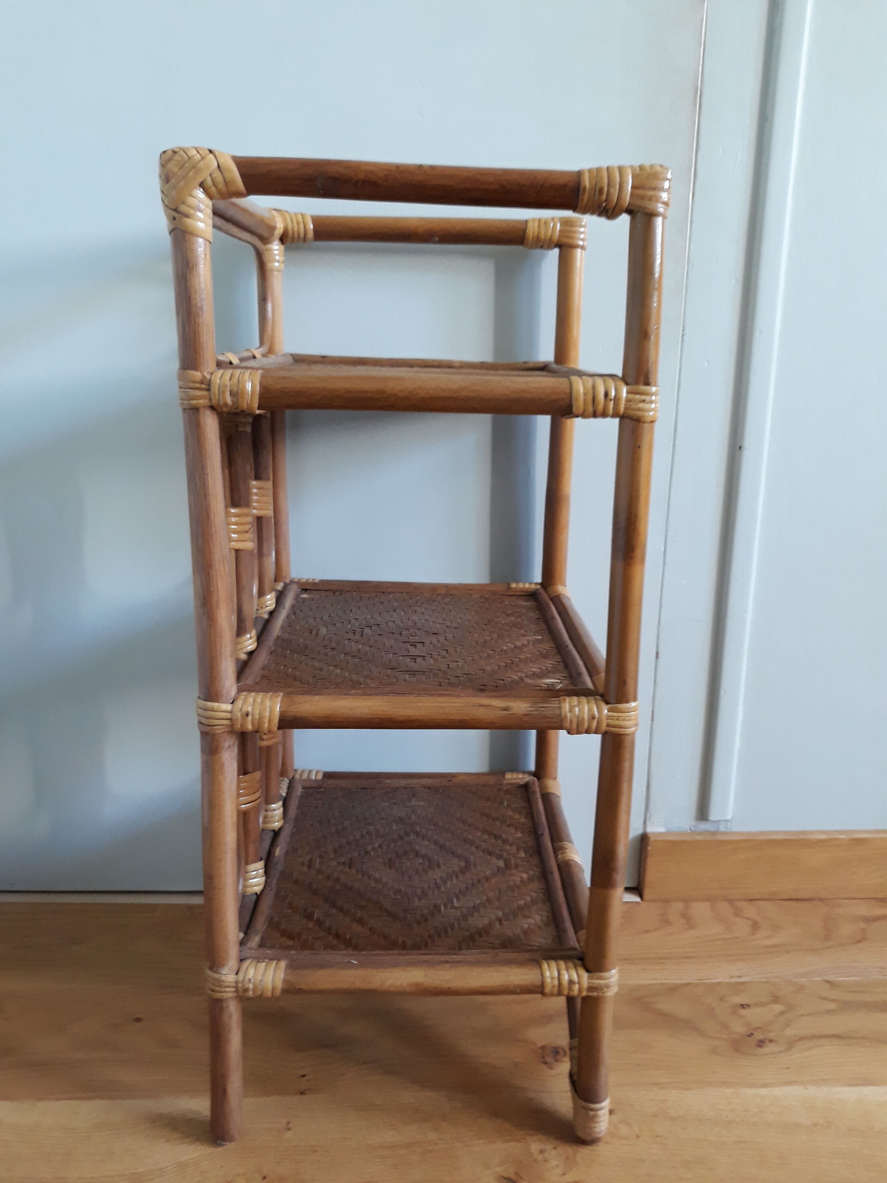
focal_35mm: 27
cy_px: 592
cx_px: 444
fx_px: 922
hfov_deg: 51.4
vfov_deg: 65.3
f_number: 1.7
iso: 200
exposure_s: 1/25
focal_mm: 3.71
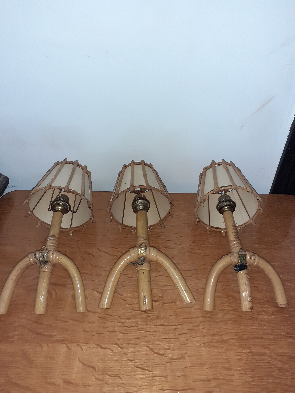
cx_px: 148
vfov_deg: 65.3
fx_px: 307
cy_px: 196
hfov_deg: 51.4
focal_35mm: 27
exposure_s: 1/33
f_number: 1.9
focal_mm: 3.6
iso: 200
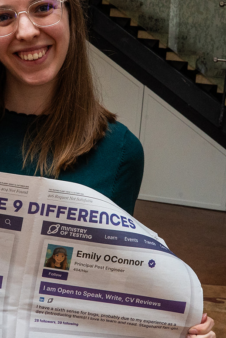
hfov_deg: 18.7
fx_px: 678
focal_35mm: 72
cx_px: 41
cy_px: 138
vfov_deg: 28.0
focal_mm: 35
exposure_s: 1/125
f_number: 14
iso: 3200
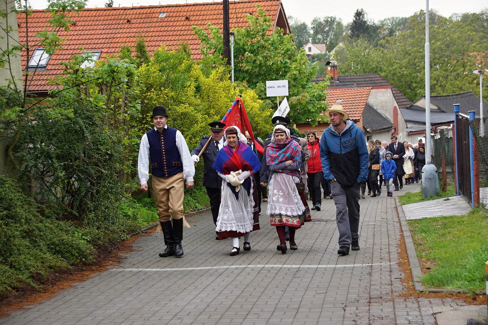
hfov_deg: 22.6
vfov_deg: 15.2
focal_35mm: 90
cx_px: 244
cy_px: 162
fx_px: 1220
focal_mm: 60
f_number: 6.3
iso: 320
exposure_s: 1/80
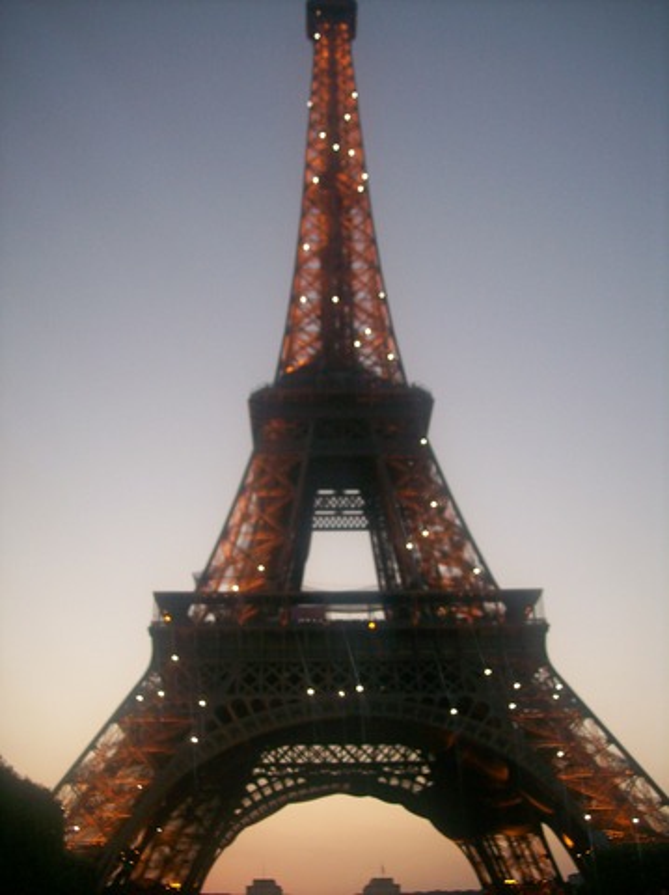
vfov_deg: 51.4
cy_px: 448
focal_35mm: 36
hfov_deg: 39.6
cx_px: 334
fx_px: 929
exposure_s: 1/49.6
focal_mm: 6
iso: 80
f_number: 2.7
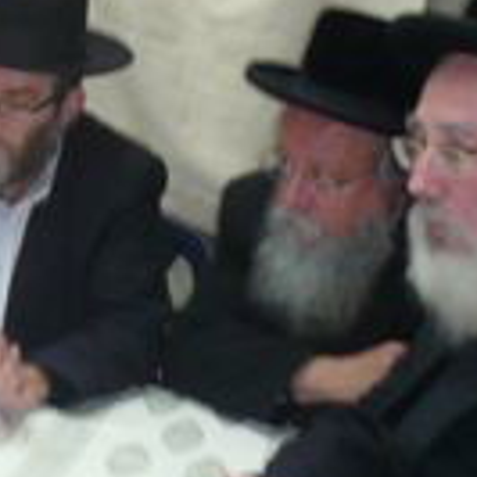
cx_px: -373
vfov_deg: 14.7
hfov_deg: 13.2
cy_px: 237
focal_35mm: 119
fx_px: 1855
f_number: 2.8
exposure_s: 1/30
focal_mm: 4.6
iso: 125
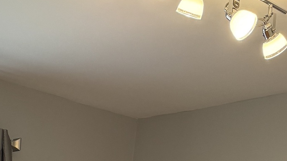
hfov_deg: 23.4
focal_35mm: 88
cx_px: 16
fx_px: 670
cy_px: 464
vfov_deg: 10.4
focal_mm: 6.76
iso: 125
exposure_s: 1/120
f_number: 1.78
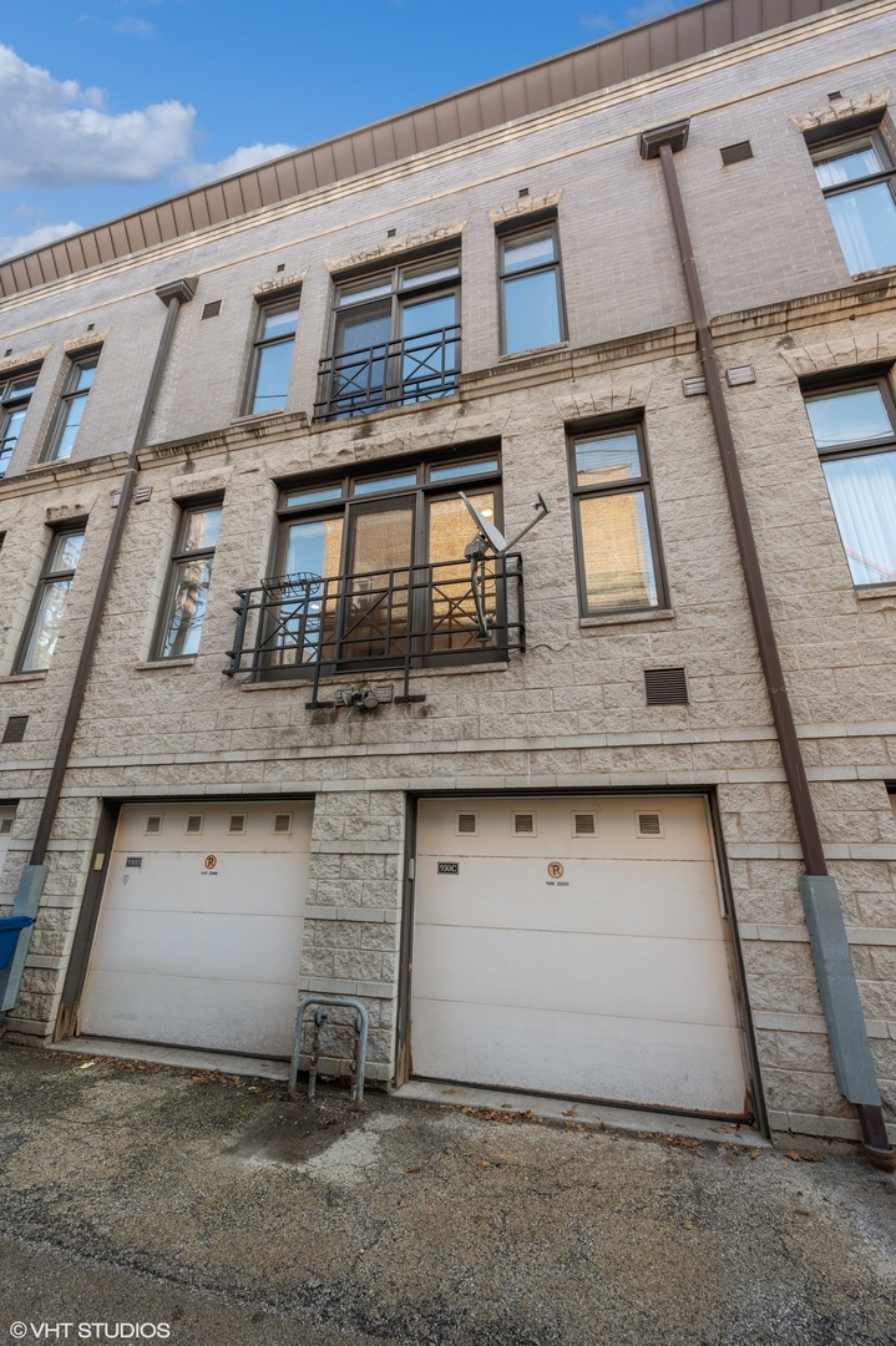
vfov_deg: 104.3
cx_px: 448
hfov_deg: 81.2
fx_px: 523
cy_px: 673
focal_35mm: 14
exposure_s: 1/20
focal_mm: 14
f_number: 10
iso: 100
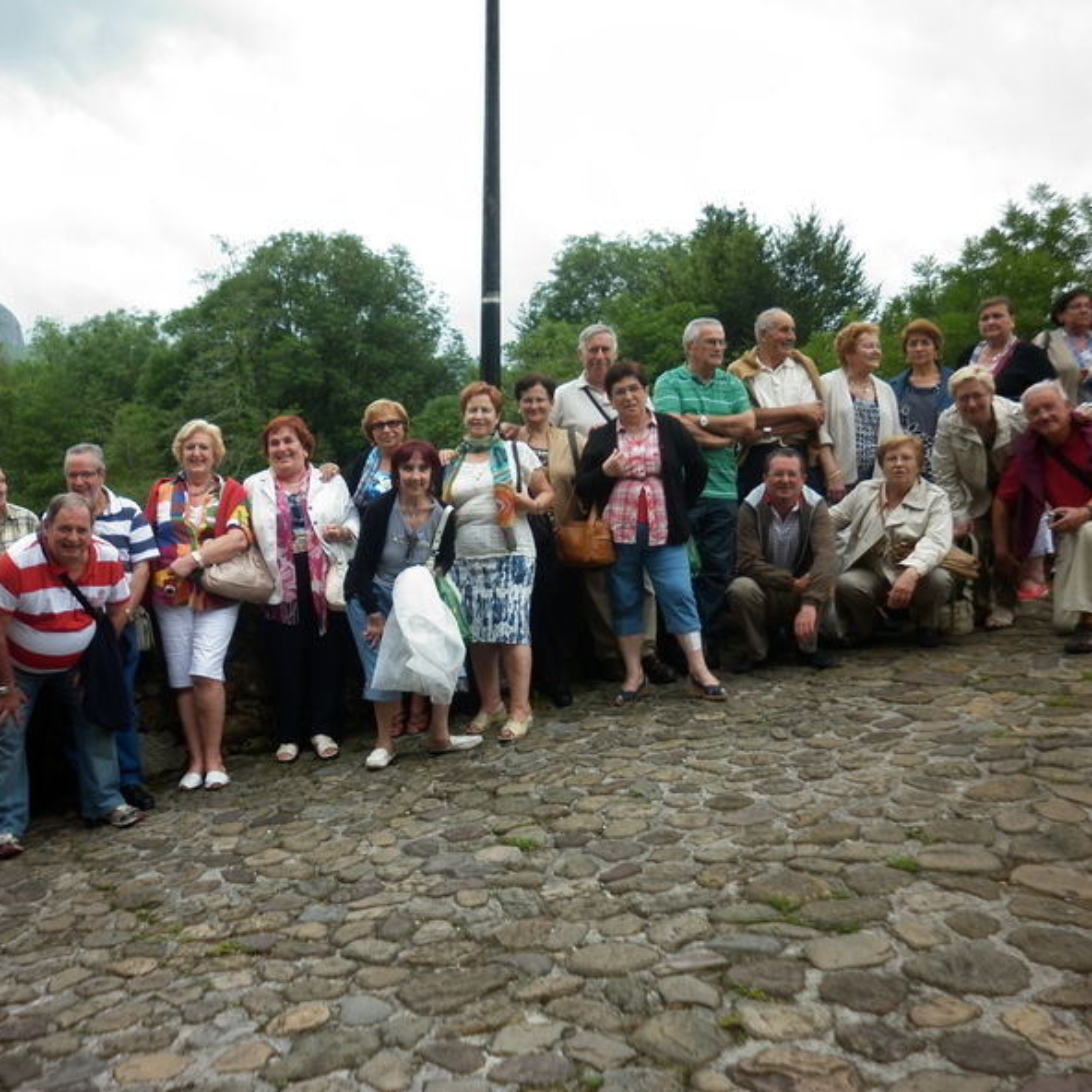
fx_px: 1321
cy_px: 552
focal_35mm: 37
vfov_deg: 44.9
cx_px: 386
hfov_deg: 44.4
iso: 80
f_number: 2.9
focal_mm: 5.6
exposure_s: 1/400
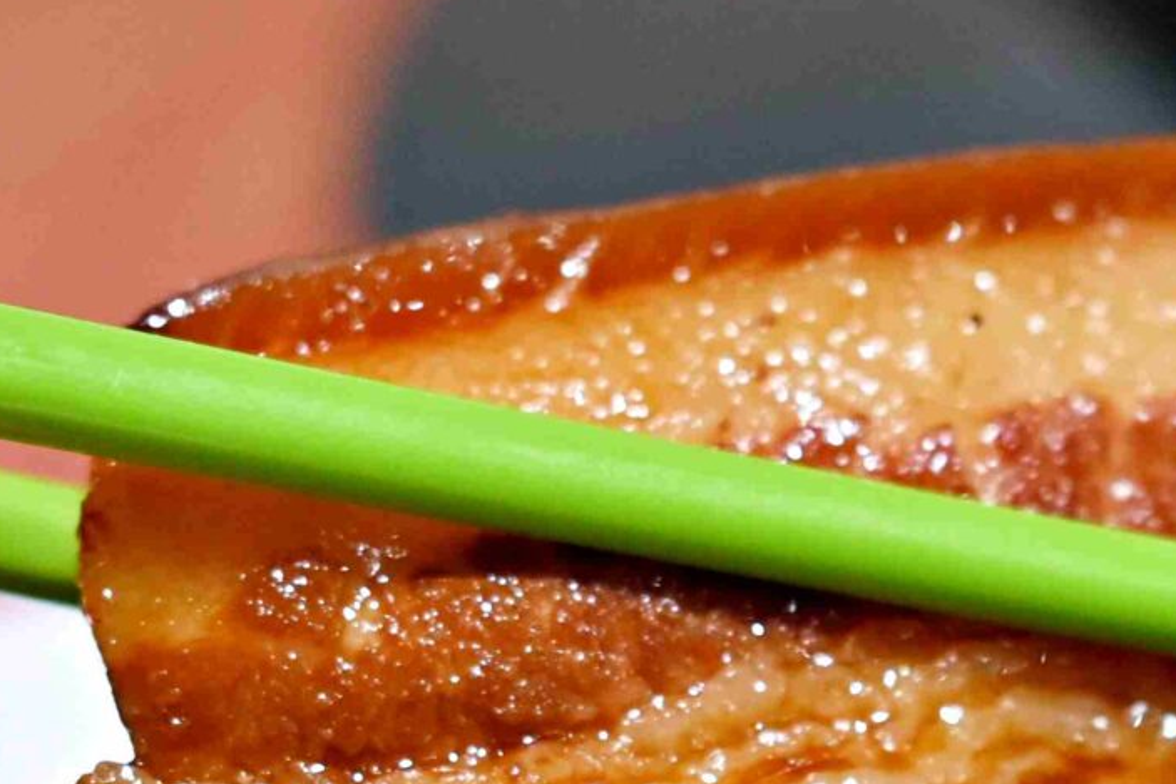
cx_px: 1146
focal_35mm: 273
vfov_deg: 5.0
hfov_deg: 7.5
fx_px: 8919
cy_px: 1198
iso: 640
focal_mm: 50
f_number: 2.8
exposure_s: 1/160
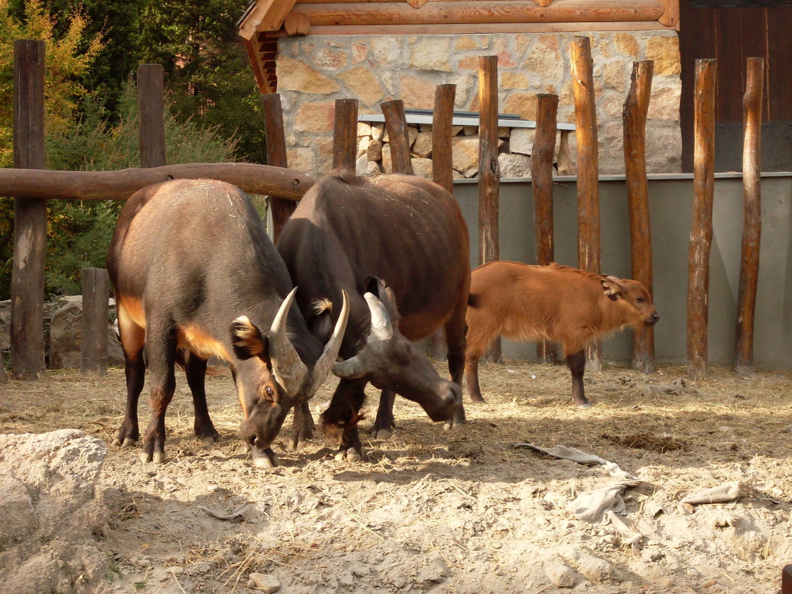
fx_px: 2357
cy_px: 297
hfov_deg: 19.1
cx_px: 396
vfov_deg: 14.4
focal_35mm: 103
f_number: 4.8
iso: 100
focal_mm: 17.1
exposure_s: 1/125
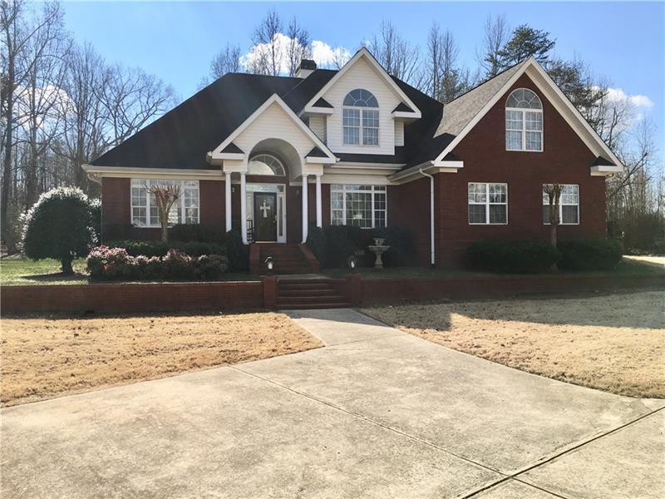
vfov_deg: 48.2
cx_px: 332
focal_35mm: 29
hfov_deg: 61.7
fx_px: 557
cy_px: 250
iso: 25
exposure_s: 1/1709
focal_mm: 4.15
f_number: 2.2
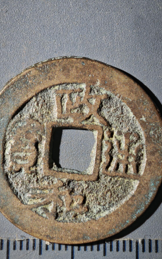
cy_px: 130
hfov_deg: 13.0
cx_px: 73
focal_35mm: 101
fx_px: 713
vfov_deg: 20.6
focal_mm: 9
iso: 125
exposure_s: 1/100
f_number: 2
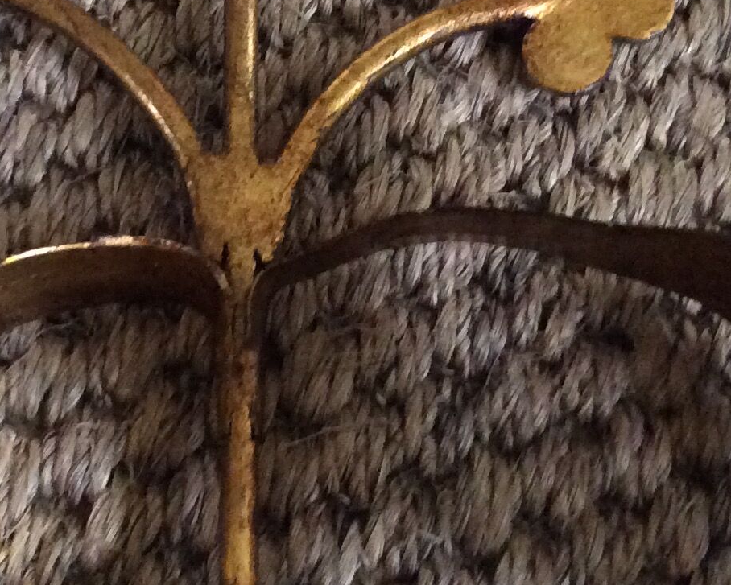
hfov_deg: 21.3
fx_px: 1926
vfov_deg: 17.3
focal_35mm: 89
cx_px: 204
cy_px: 213
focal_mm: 3.3
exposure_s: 1/17
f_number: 2.4
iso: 320
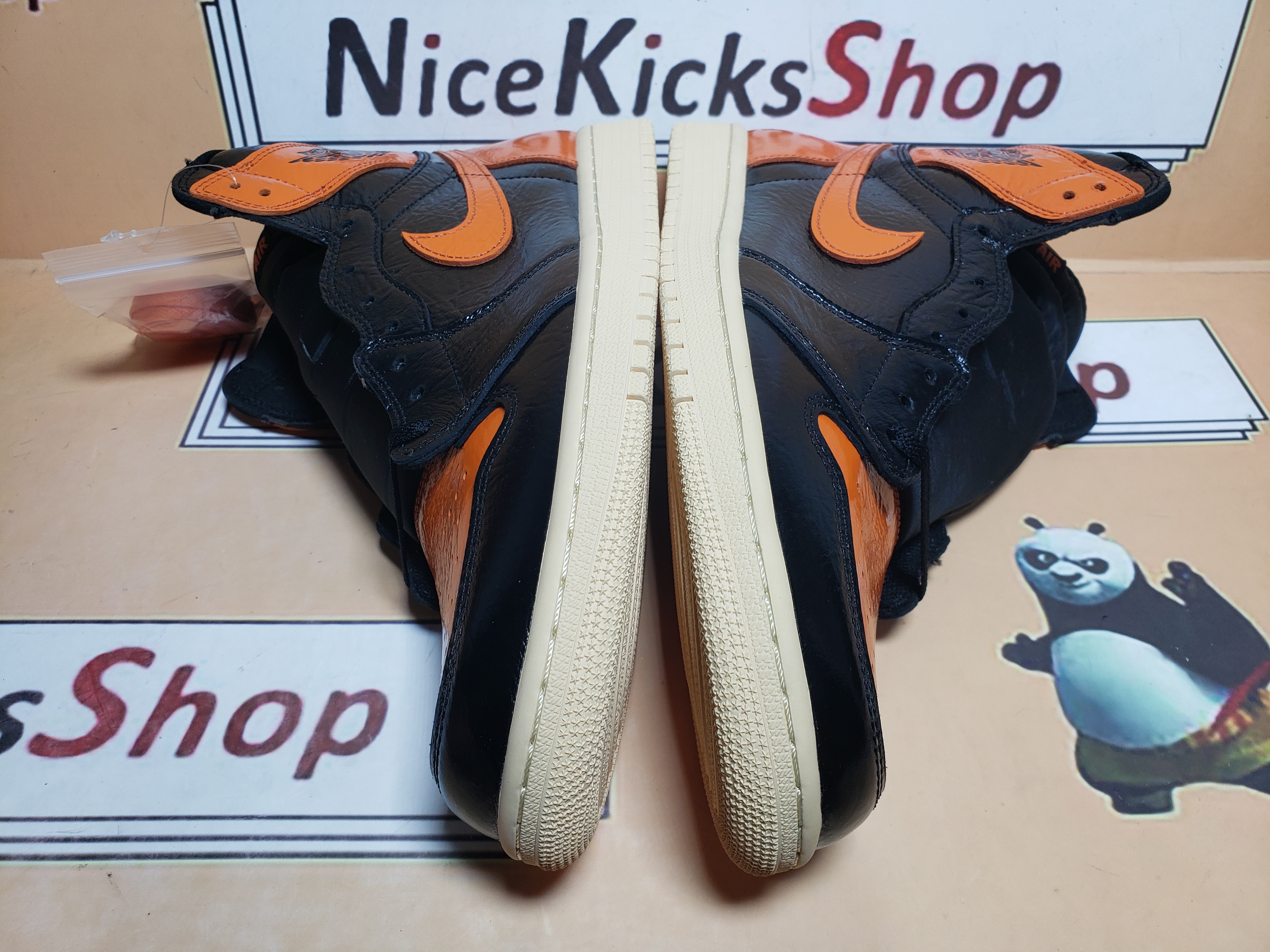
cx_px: 635
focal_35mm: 26
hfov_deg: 67.3
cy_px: 476
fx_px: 954
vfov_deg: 53.1
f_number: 2.4
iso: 50
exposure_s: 1/230
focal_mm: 4.3
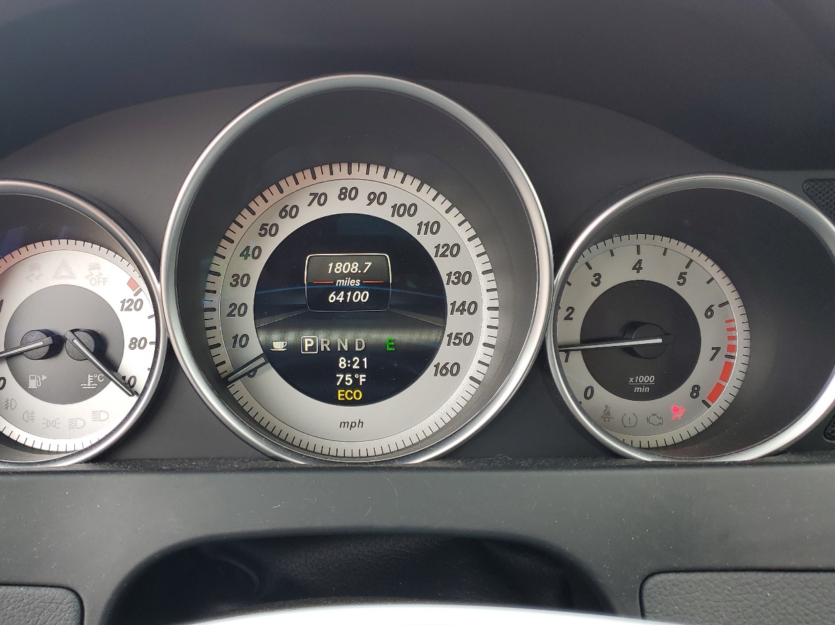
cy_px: 305
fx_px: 796
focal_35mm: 33
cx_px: 327
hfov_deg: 54.9
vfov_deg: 42.9
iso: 50
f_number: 1.5
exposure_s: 1/125
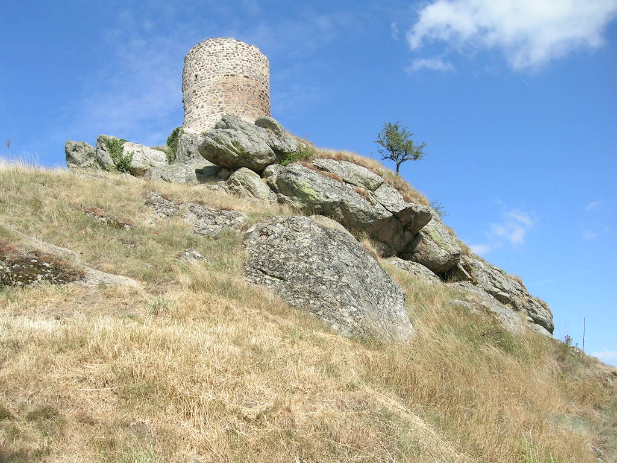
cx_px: 308
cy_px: 232
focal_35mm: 35
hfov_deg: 52.6
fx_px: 624
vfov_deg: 40.7
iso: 50
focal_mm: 5.4
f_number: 4.8
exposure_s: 1/320
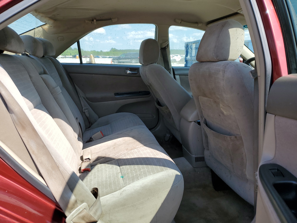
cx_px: 148
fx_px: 223
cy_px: 112
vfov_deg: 53.1
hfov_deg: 67.3
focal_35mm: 26
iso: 50
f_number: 1.5
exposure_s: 1/1250
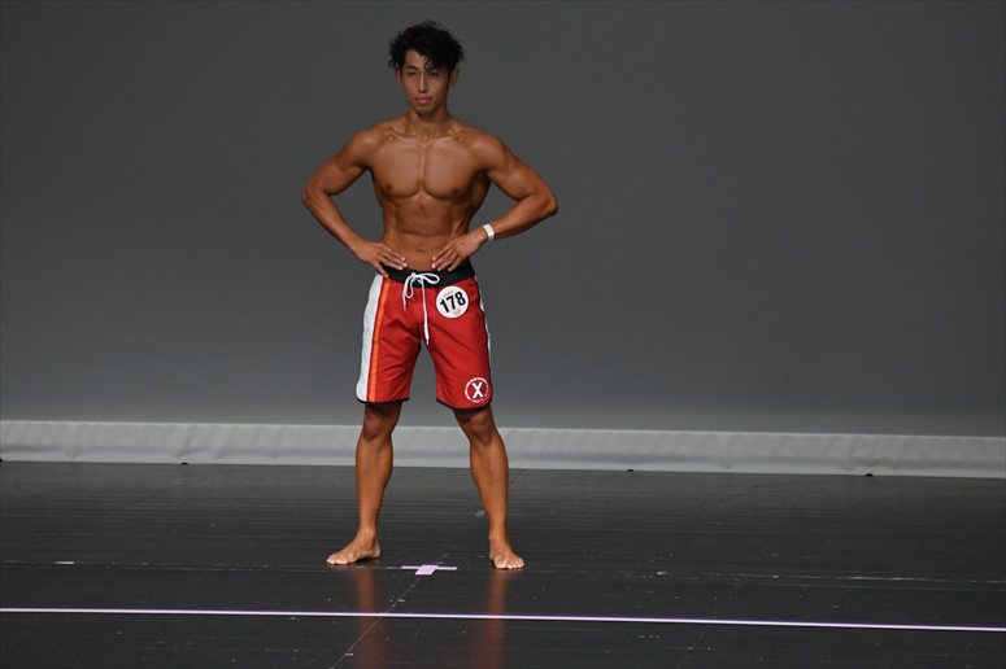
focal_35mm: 375
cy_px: 334
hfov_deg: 5.5
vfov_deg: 3.7
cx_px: 503
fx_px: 10474
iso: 4000
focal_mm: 250
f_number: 5.6
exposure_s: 1/400
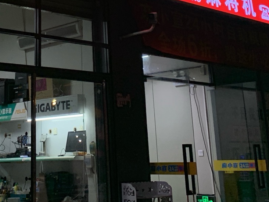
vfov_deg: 19.6
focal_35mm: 71
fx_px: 552
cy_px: -36
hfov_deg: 27.2
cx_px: 79
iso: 64
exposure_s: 1/121
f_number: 1.8
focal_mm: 4.25
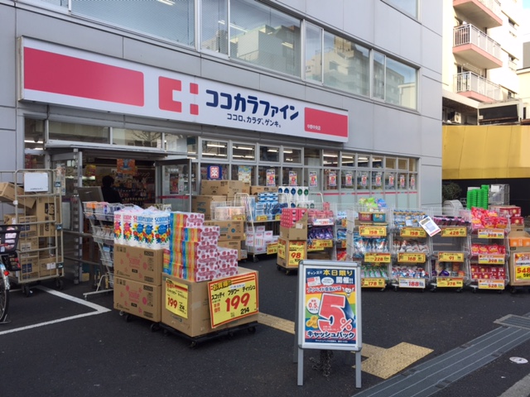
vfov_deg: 48.2
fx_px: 444
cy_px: 198
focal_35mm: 29
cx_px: 265
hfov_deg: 61.7
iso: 32
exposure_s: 1/434
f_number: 2.2
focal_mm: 4.15
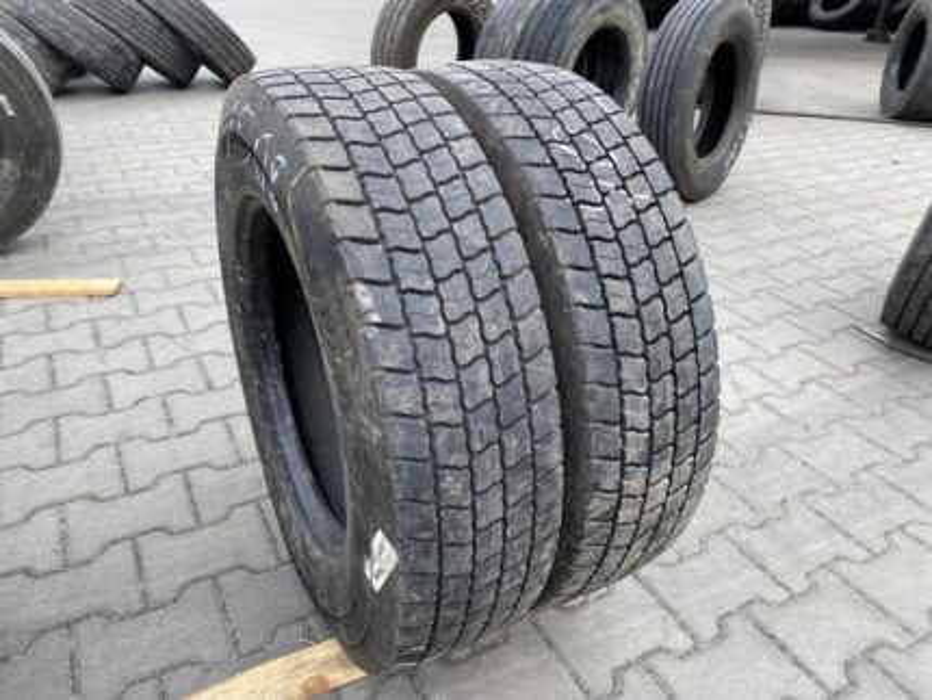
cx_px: 466
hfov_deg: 67.3
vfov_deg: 53.1
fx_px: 700
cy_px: 350
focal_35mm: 26
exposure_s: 1/346
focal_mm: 4.25
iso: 32
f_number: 1.8
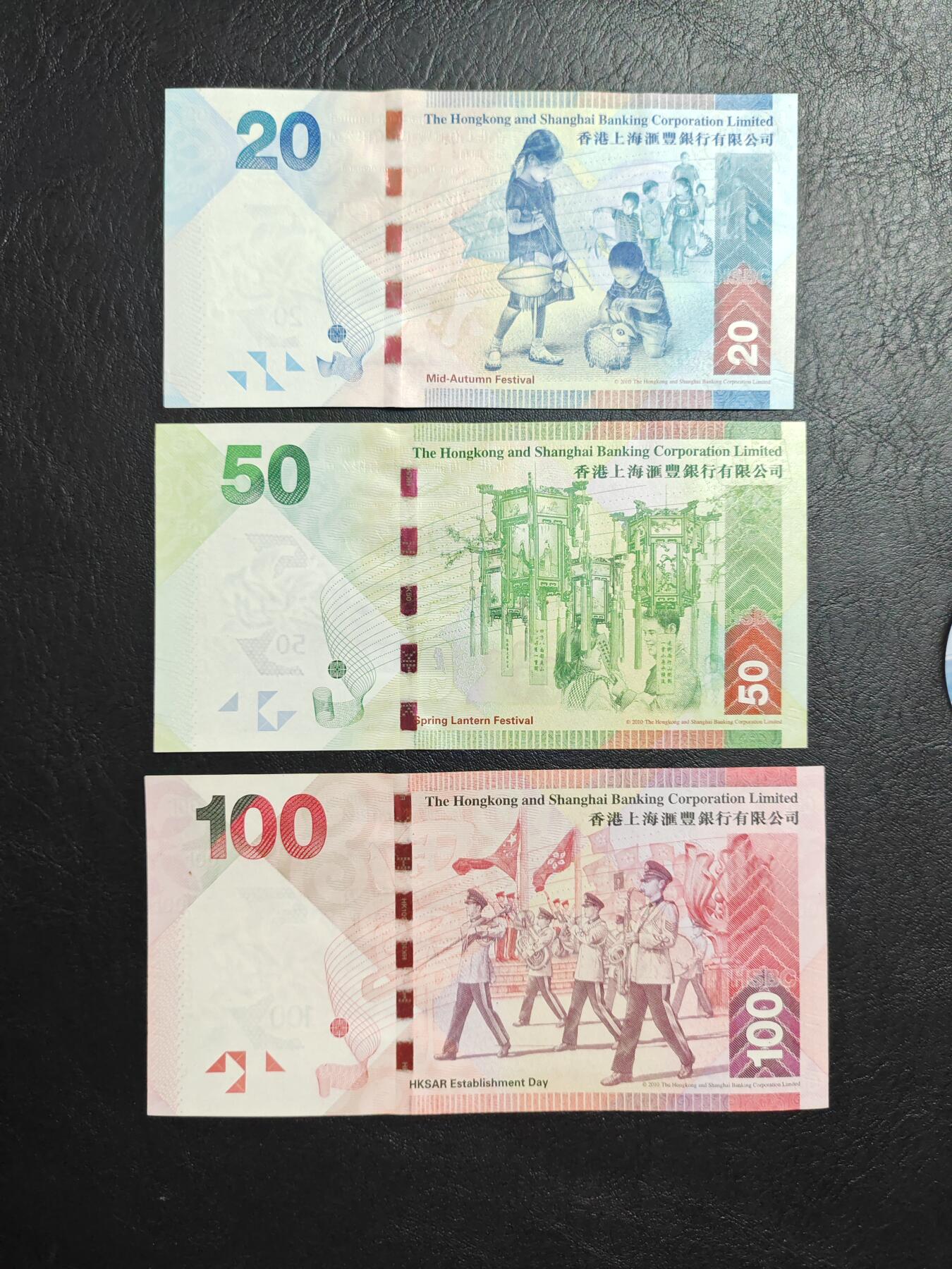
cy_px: 634
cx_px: 476
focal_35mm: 25
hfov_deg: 54.9
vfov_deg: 69.4
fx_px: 917
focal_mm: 5.3
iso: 320
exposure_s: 1/100
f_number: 1.9
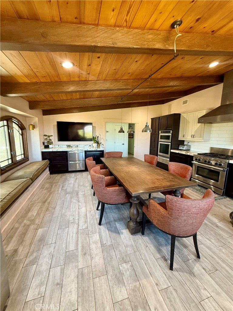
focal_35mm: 14
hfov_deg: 85.7
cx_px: 116
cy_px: 156
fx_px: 126
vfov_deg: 102.1
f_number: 2.2
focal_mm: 2.22
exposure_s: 1/60
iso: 250
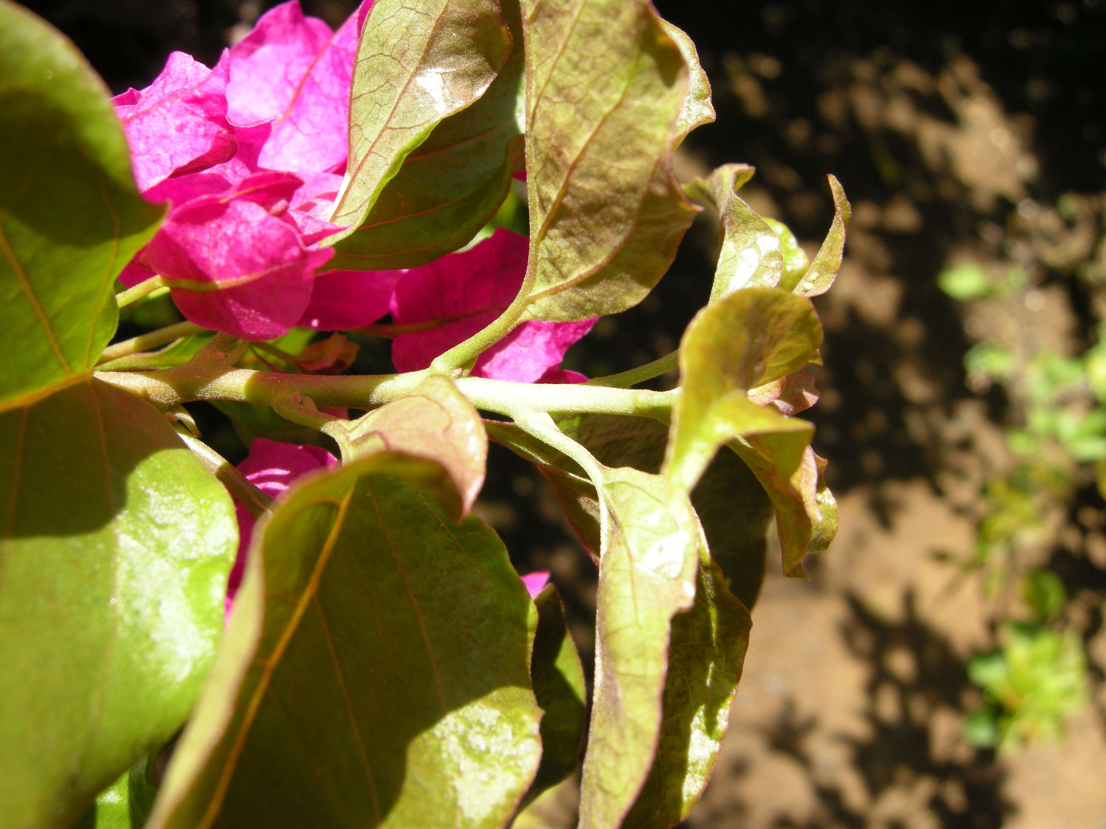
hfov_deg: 52.6
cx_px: 553
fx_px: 1118
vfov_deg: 40.7
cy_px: 414
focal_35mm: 35
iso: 64
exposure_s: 1/120
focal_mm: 7.5
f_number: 4.8
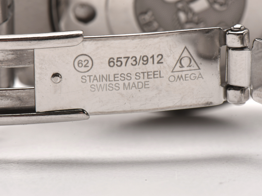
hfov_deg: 12.4
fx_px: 1208
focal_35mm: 160
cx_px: 133
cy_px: 83
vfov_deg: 9.3
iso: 100
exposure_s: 1/100
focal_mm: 85
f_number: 25
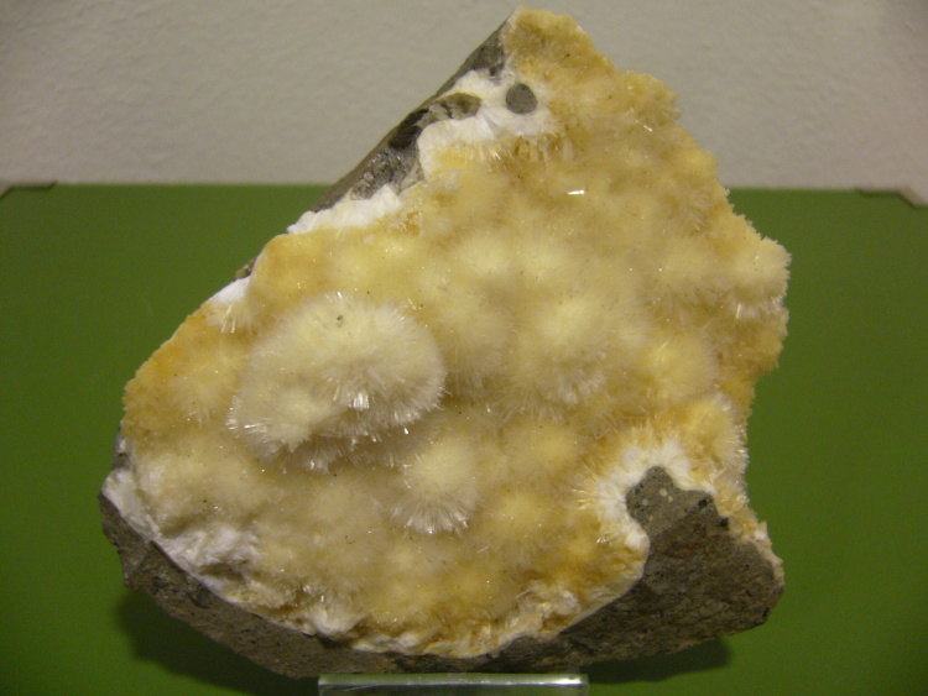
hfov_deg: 52.6
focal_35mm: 35
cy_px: 348
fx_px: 939
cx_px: 464
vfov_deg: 40.7
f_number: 2.8
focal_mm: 5.8
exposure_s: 1/13
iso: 125
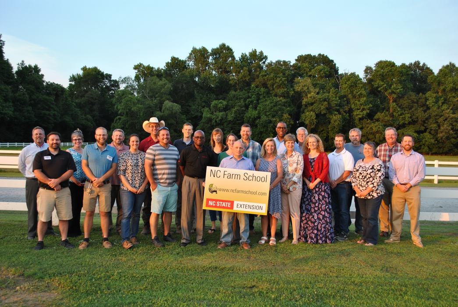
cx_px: 229
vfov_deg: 40.1
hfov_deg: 57.2
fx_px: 420
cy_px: 154
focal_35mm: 33
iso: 200
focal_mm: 22
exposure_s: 1/100
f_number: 5
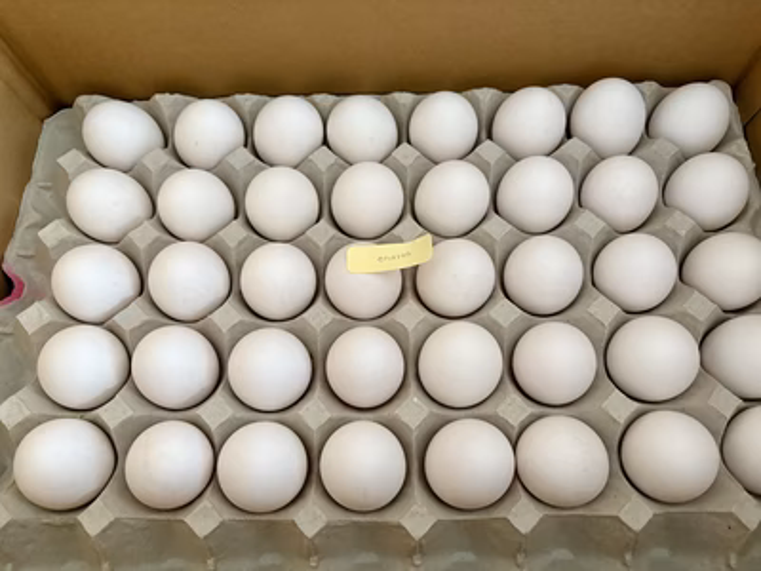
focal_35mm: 26
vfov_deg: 53.1
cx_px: 380
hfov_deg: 67.3
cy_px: 286
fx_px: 572
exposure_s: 1/37
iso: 400
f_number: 1.6
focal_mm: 5.96
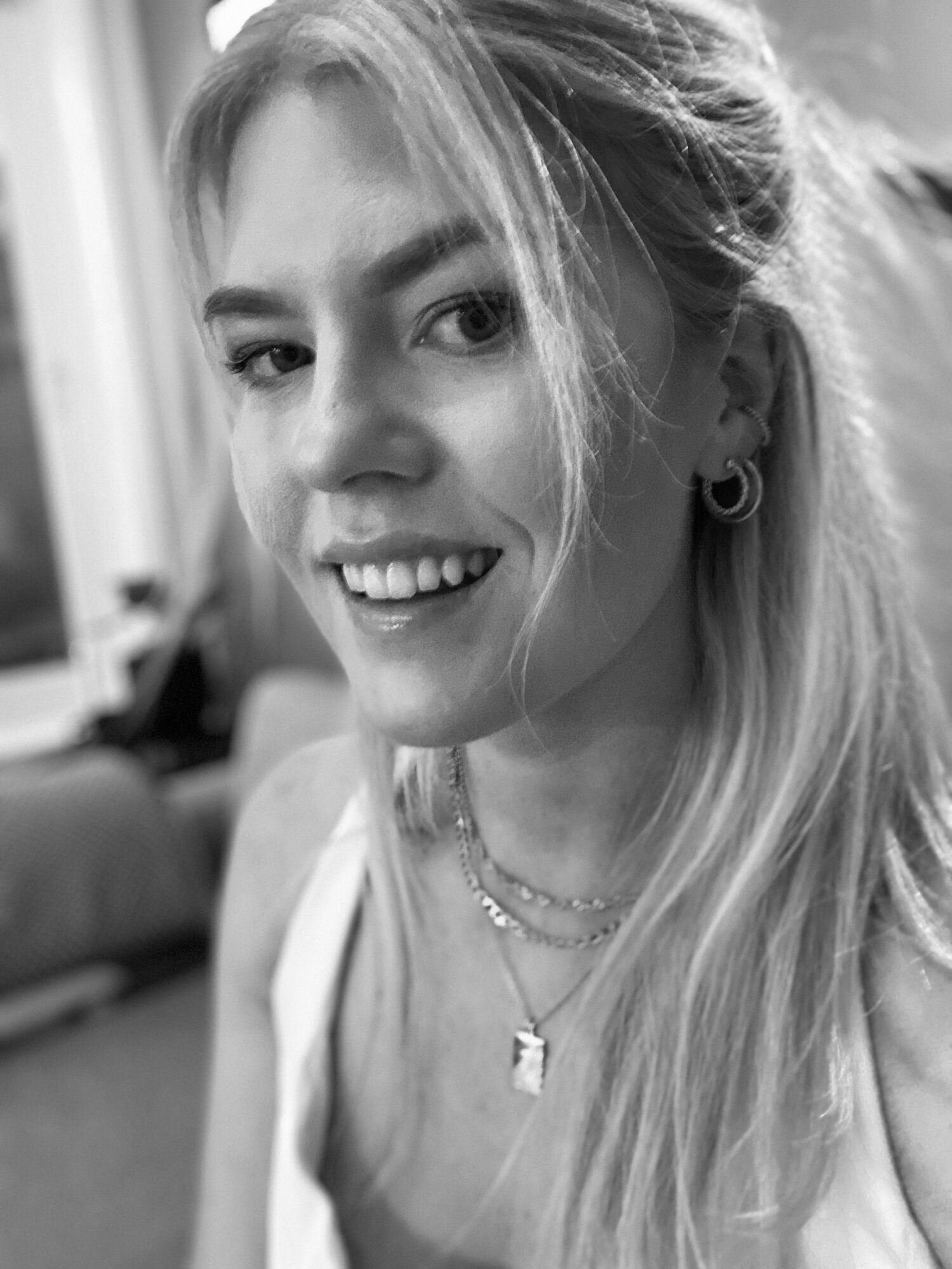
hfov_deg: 46.8
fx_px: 1100
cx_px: 476
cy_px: 634
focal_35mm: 30
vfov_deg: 60.0
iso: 400
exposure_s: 1/25
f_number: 2.2
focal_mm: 2.71
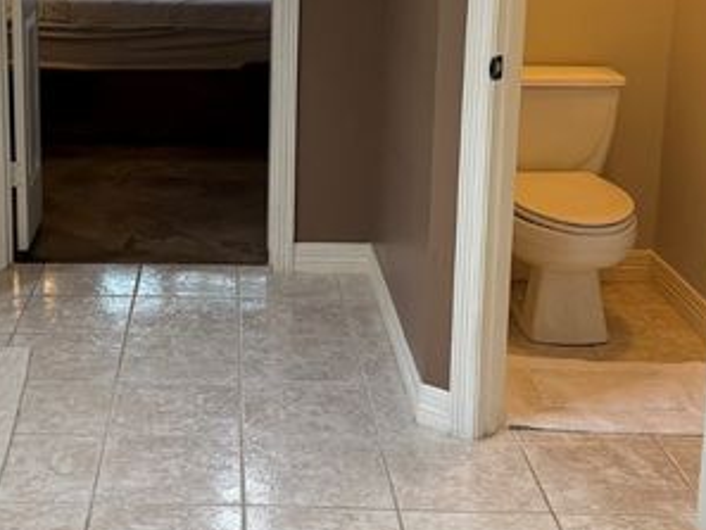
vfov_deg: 29.9
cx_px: 190
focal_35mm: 48
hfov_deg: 38.8
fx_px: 979
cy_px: 144
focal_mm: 6.76
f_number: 1.78
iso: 160
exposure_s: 1/60
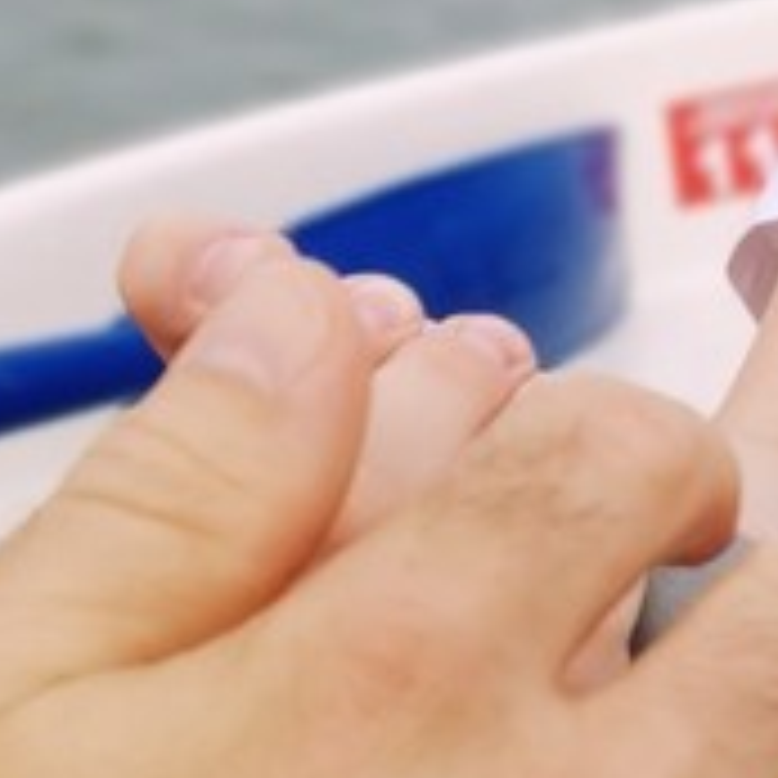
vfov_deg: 12.8
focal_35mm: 136
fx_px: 3458
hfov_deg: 12.0
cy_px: 675
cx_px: 1322
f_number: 1.4
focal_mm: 4.66
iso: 50
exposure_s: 1/493
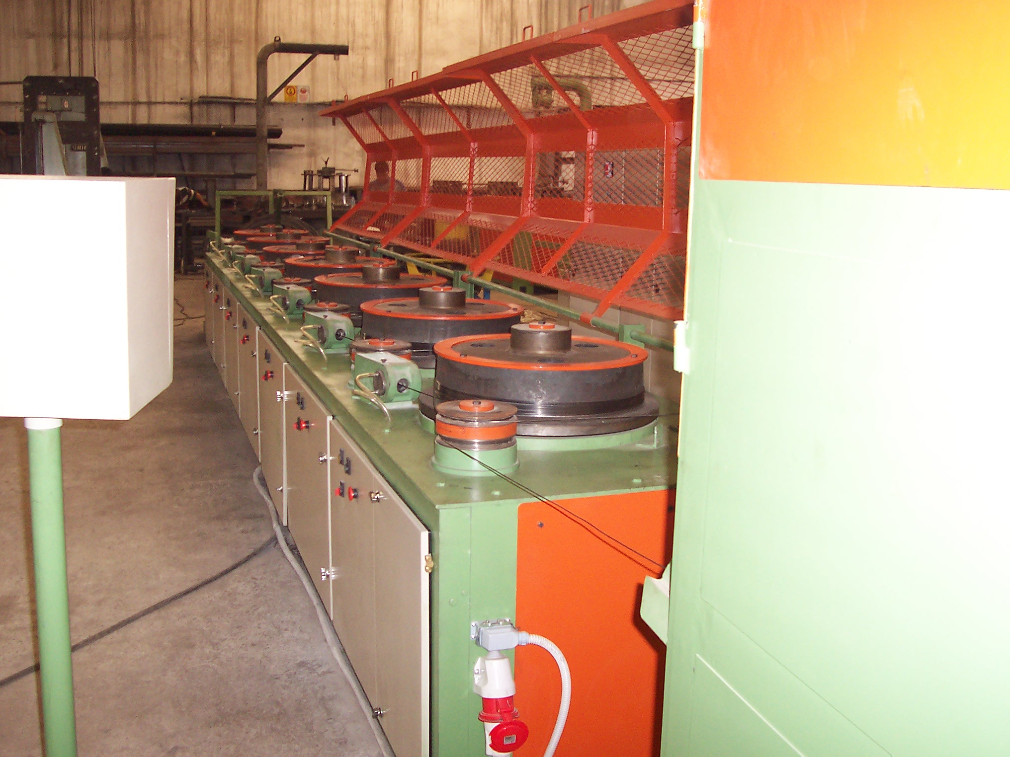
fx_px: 1080
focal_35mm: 37
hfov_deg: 50.1
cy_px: 378
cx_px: 505
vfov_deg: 38.7
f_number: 2.8
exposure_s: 1/60
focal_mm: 5.6
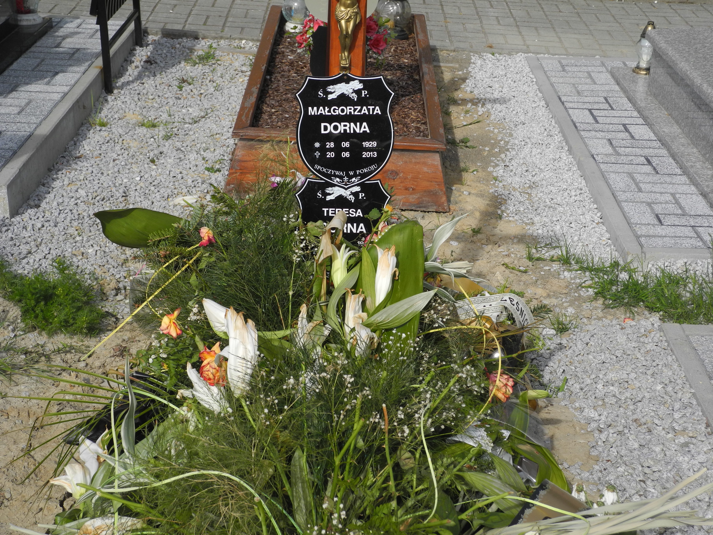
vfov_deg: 24.0
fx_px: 1256
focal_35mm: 61
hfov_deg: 31.7
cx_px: 356
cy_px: 268
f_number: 4
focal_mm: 13
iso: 100
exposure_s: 1/1000
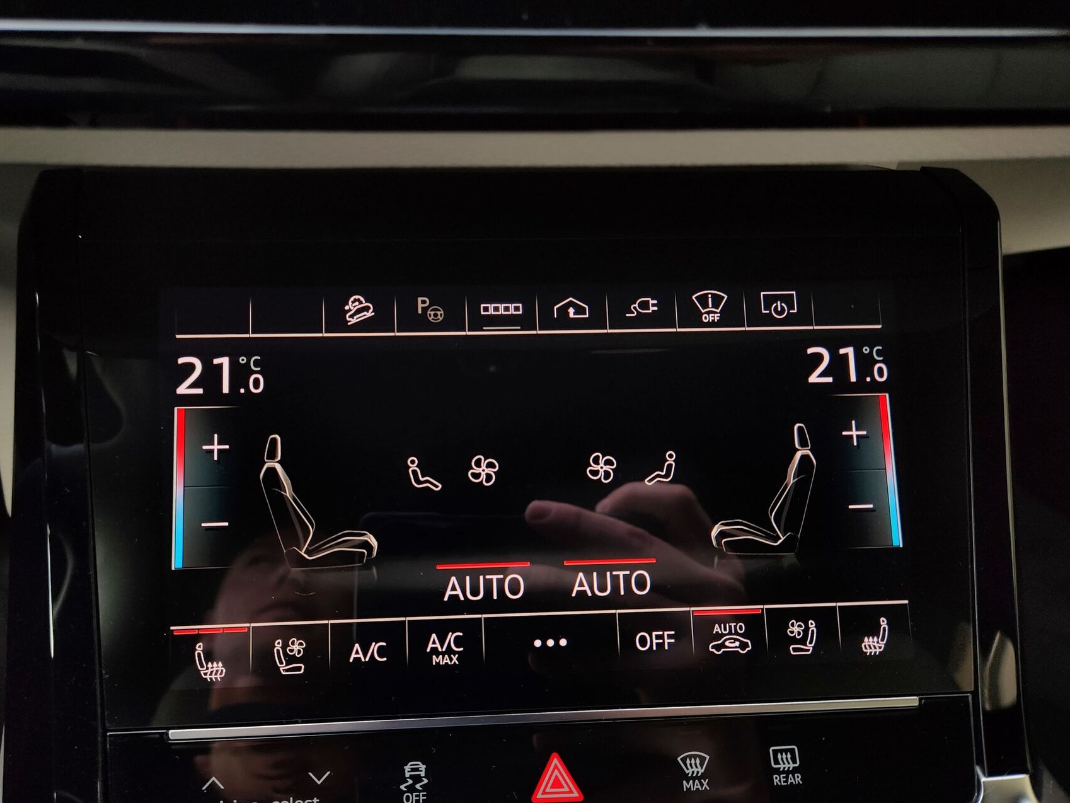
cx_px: 478
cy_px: 445
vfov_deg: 53.0
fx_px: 804
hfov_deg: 67.1
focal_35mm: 26
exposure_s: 1/52
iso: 25
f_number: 1.8
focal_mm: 5.4
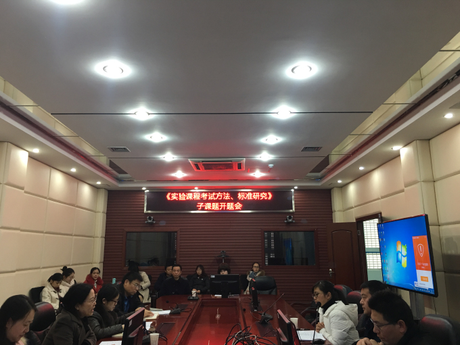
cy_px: 172
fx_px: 385
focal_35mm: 29
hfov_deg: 61.7
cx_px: 230
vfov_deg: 48.2
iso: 50
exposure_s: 1/17
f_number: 2.2
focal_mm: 4.15
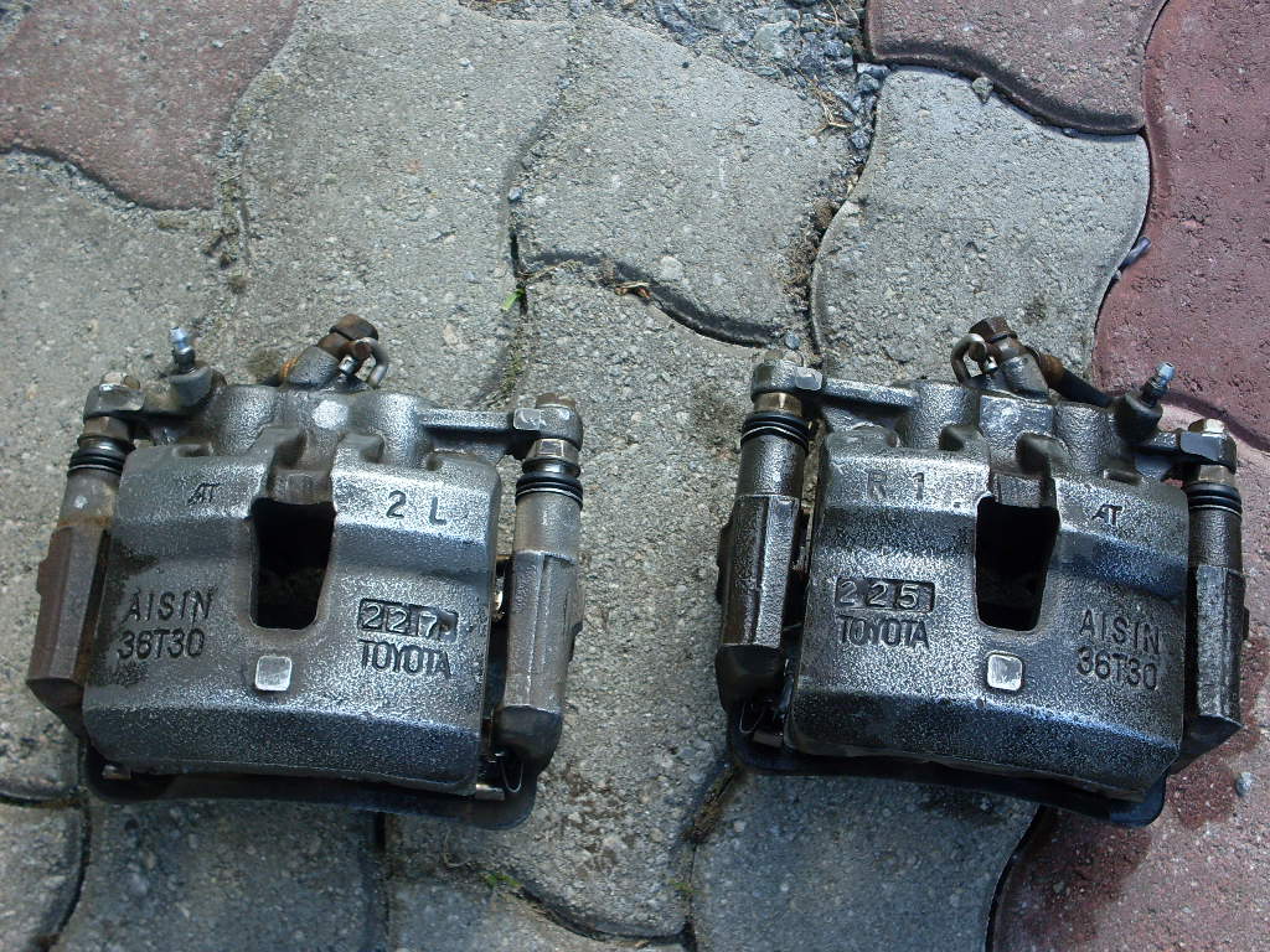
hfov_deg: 38.9
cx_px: 635
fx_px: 1798
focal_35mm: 49
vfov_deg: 29.7
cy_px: 476
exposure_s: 1/250
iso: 80
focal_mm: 8.1
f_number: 3.1
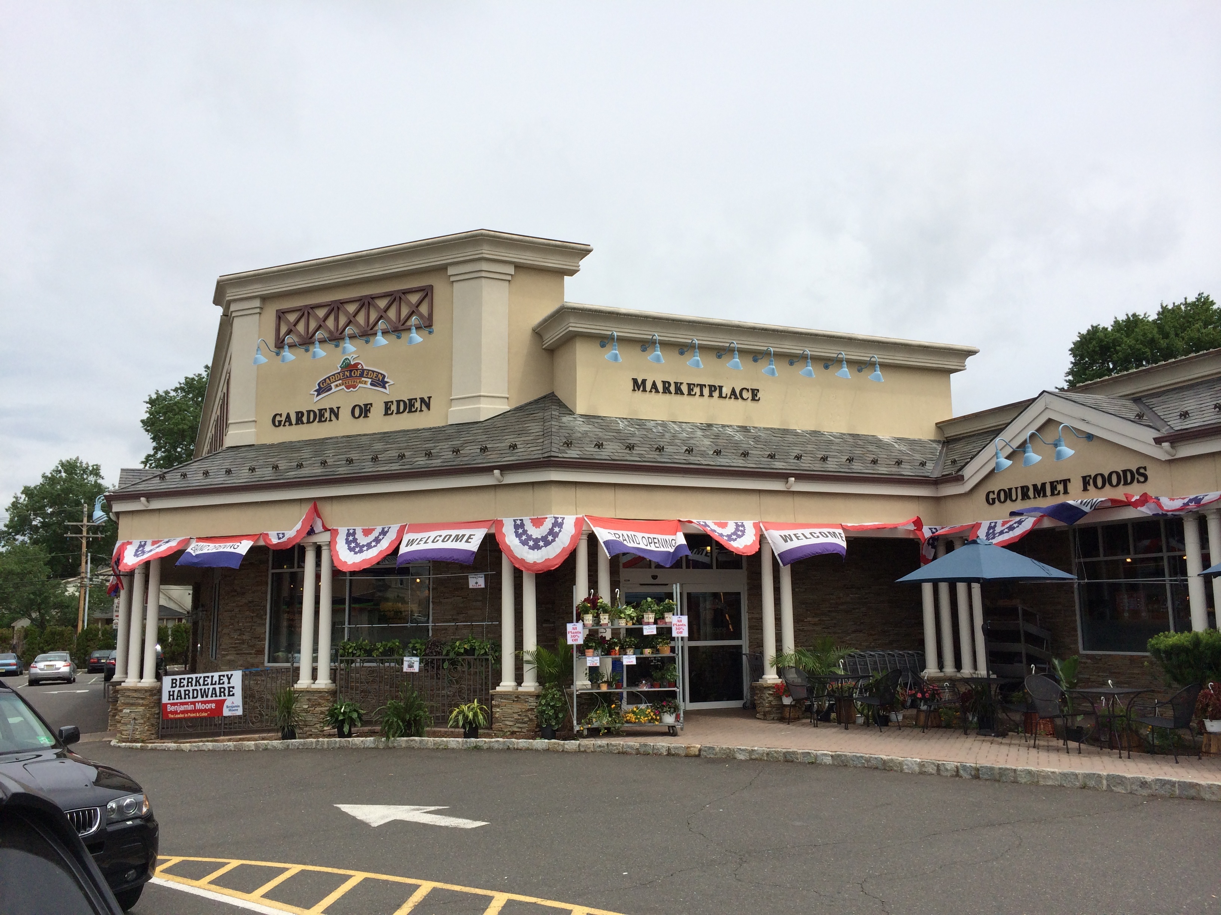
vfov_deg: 46.8
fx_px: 1058
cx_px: 610
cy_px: 458
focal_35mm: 30
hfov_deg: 60.0
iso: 40
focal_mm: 4.12
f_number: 2.2
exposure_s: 1/3165
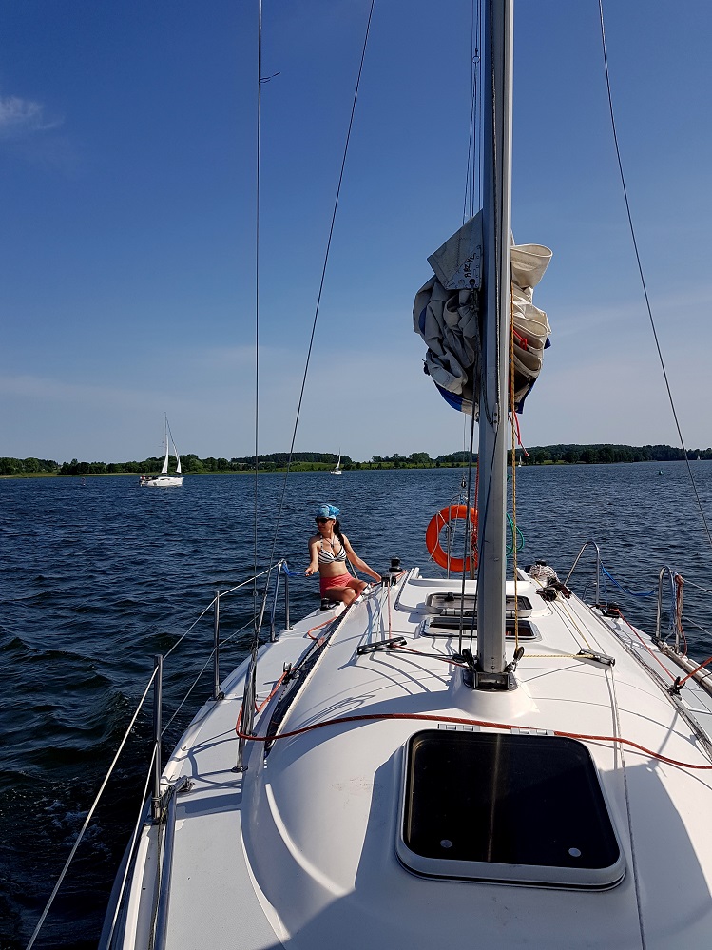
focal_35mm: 26
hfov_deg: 53.1
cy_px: 475
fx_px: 713
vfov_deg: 67.3
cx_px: 356
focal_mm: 4.2
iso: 50
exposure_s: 1/3960
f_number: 1.7
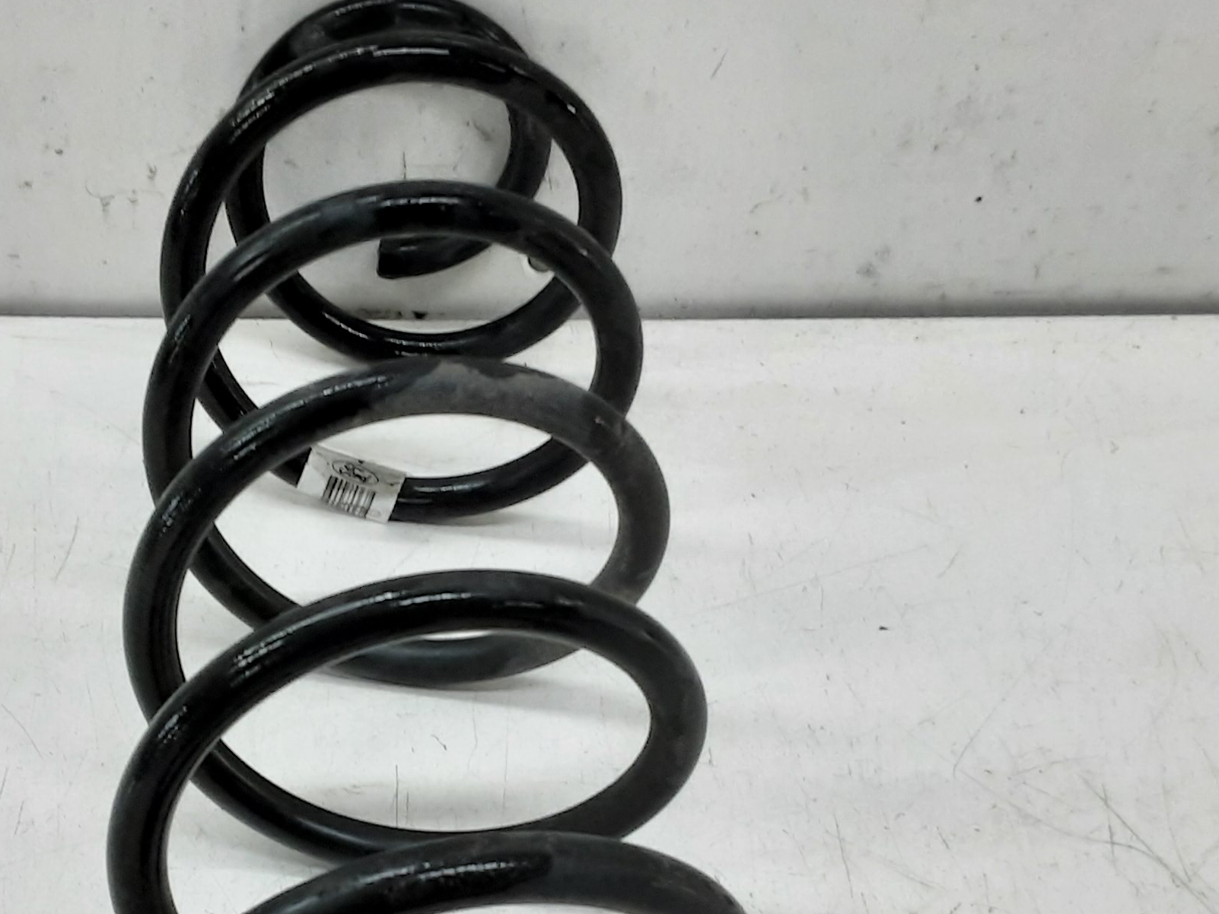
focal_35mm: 55
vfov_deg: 26.0
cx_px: 373
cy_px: 744
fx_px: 1937
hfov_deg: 34.5
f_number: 1.9
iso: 64
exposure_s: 1/50
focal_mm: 2.91
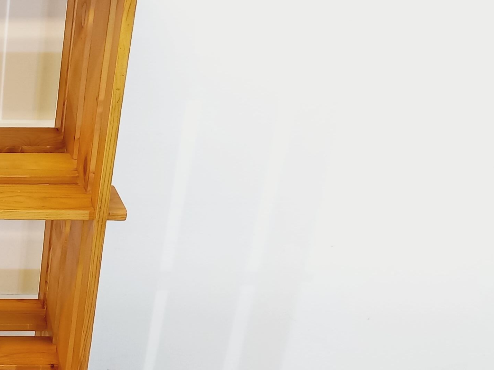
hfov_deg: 24.4
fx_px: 999
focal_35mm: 70
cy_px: 197
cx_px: -140
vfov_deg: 21.0
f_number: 1.8
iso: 250
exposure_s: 1/49
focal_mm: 4.65
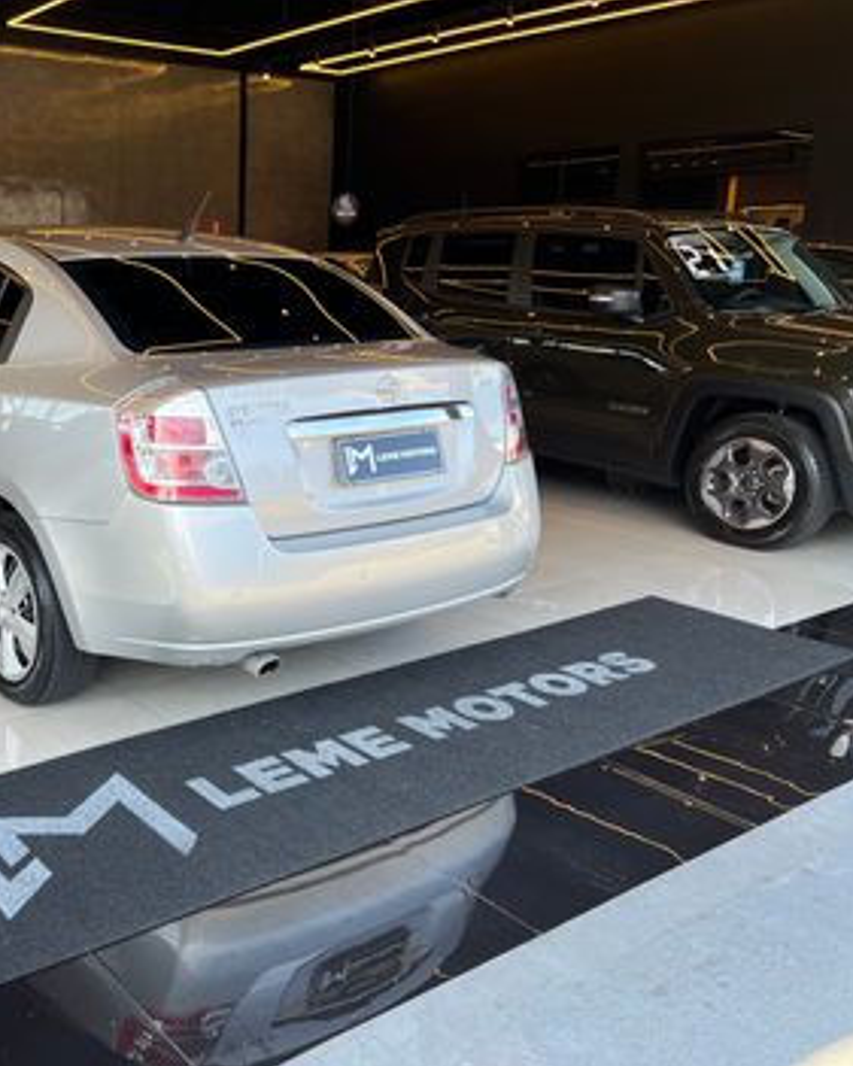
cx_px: 167
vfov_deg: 52.8
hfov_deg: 41.5
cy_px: 535
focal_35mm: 34
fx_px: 1072
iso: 40
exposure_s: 1/267
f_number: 1.5
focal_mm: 5.7
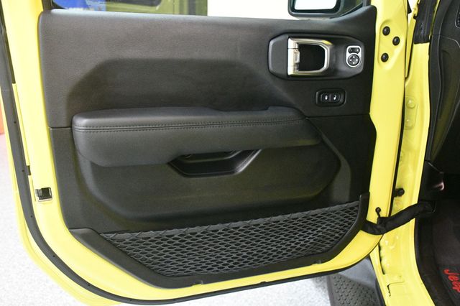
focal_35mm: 34
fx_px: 434
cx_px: 230
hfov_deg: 55.8
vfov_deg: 38.8
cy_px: 153
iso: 5000
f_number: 3.8
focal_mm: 23
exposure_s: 1/60
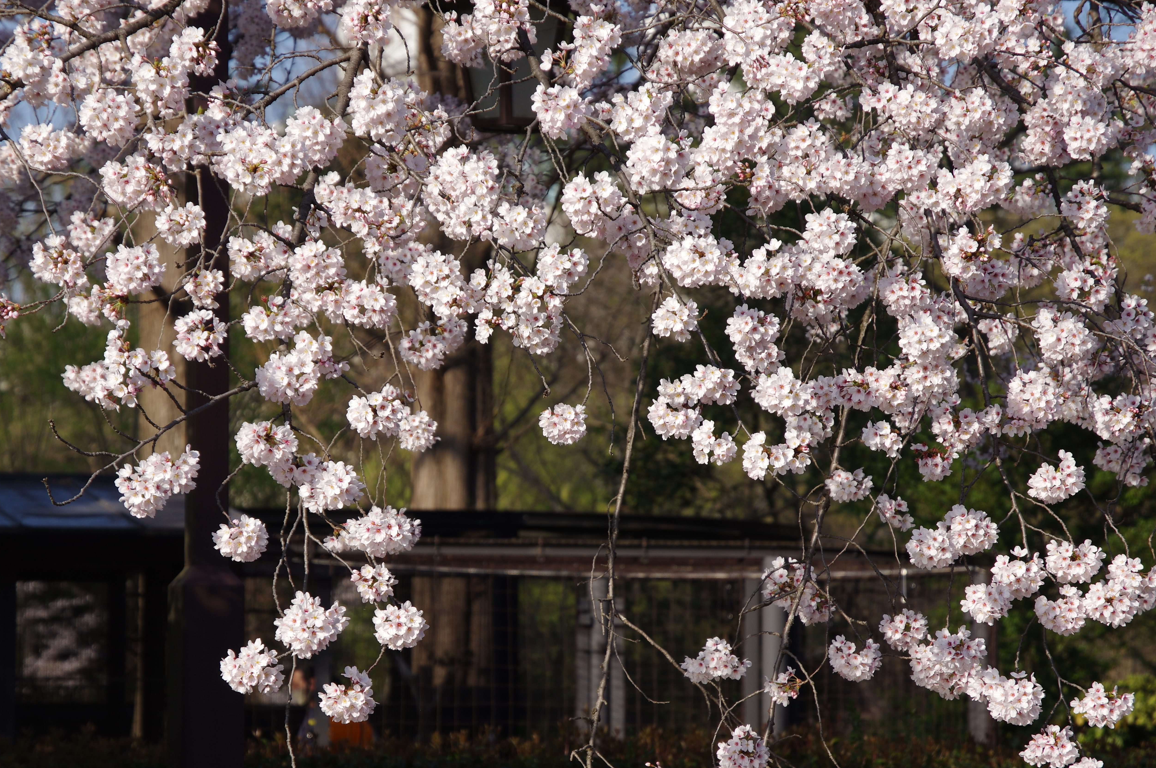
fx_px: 4876
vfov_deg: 9.0
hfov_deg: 13.5
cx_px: 523
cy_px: 425
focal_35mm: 152
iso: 160
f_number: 6.3
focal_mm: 85
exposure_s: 1/640
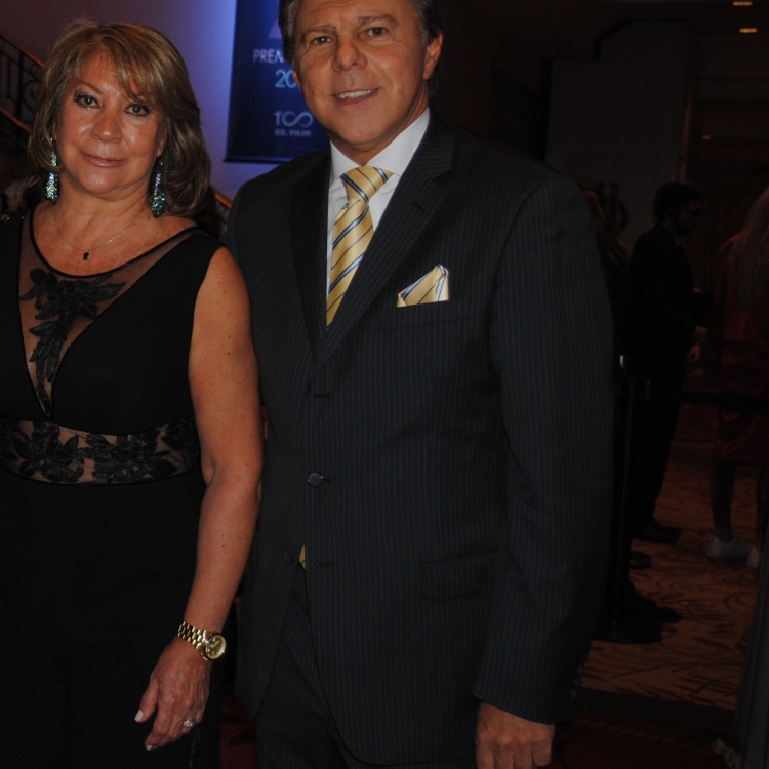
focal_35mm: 66
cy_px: 337
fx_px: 1656
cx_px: -22
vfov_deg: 26.1
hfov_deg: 24.8
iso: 200
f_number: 4
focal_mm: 25
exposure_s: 1/60
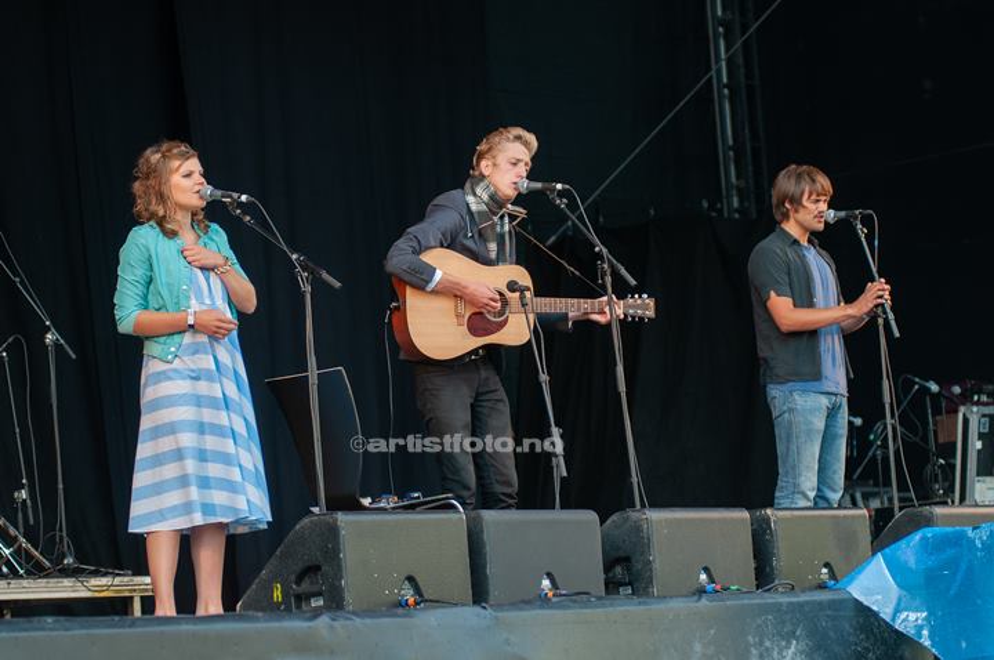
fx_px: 3309
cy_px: 330
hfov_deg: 17.1
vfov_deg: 11.4
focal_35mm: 120
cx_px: 497
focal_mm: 80
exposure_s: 1/320
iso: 200
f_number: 4
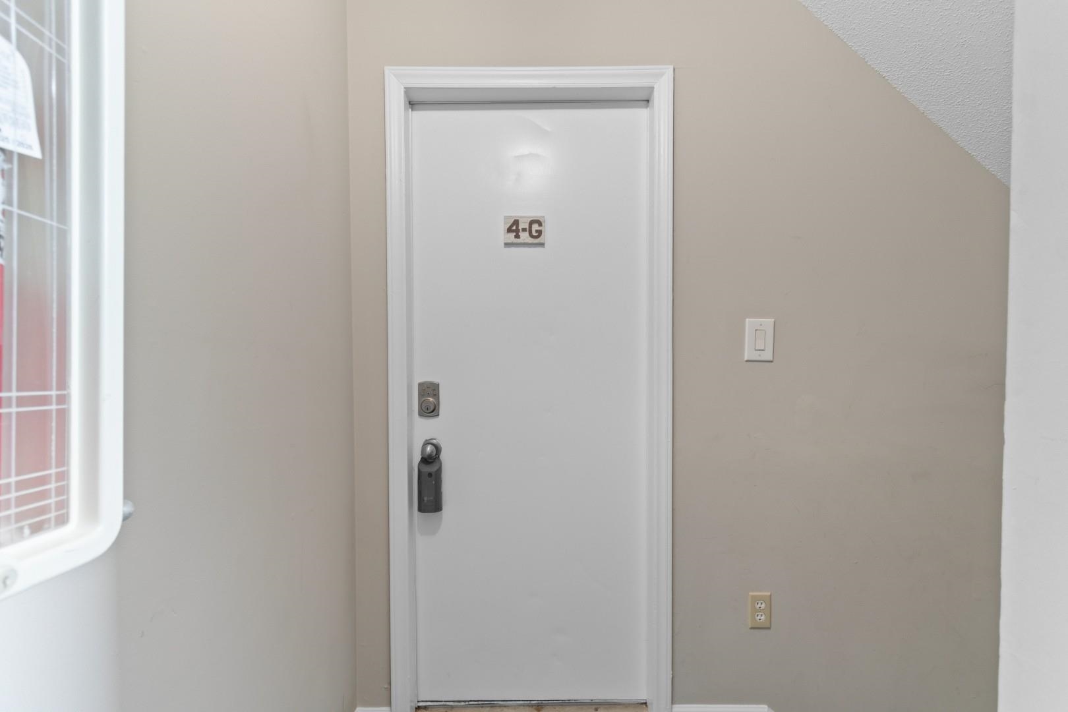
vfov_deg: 77.3
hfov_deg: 100.4
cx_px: 534
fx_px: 445
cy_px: 356
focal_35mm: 15
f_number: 4.5
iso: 100
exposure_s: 1/1.25
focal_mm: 10
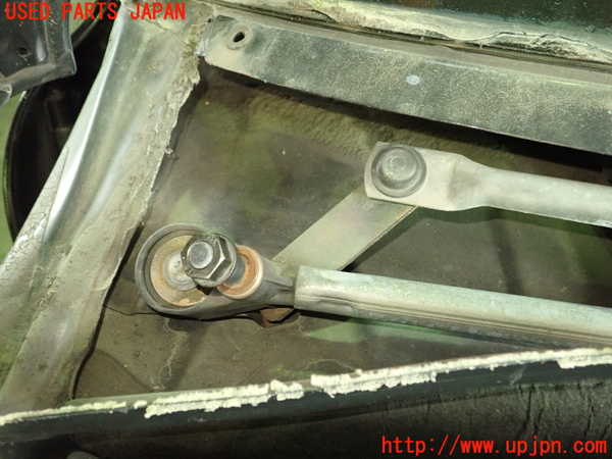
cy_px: 230
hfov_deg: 60.0
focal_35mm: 30
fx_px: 530
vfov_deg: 46.8
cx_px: 306
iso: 800
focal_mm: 5.5
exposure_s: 1/50
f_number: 2.3
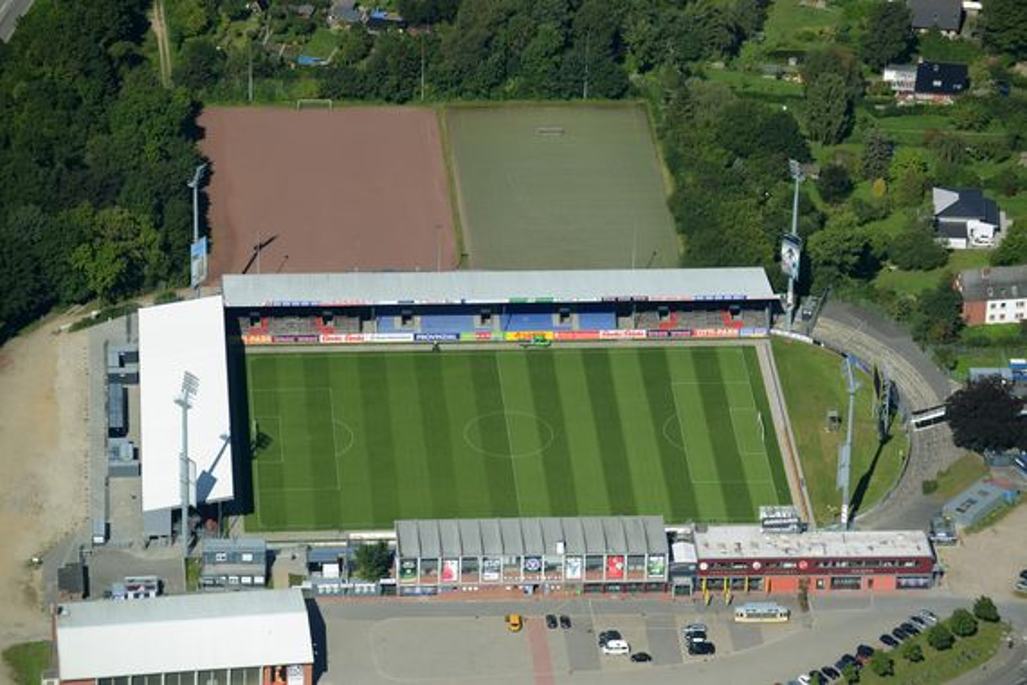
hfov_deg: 11.7
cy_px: 342
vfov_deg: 7.8
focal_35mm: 175
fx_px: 4992
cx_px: 514
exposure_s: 1/6400
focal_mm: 175
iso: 800
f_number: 5
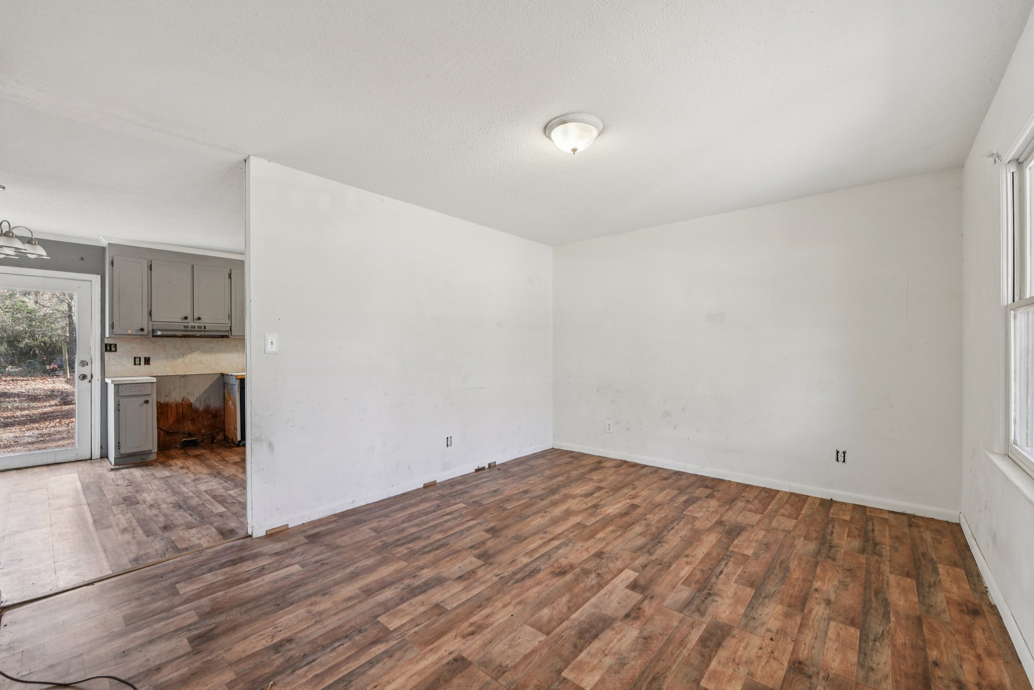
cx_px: 517
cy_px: 345
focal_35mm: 15
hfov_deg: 100.4
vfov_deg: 77.4
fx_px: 431
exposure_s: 1/6
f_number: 8
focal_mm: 15
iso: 200
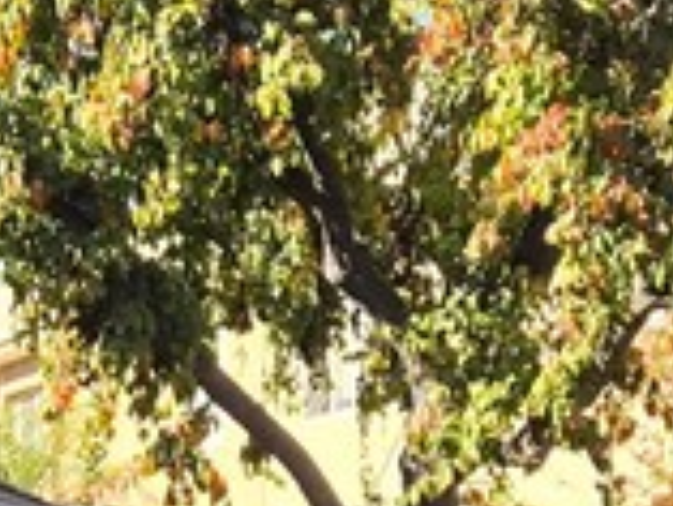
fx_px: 2919
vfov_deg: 9.7
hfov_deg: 13.1
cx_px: 99
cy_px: 725
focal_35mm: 150
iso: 80
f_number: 1.8
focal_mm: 5.4
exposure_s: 1/2072
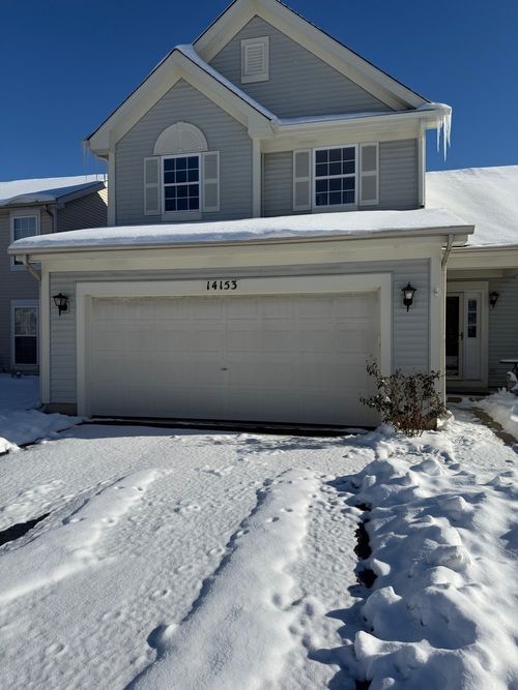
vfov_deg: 71.6
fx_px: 479
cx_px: 259
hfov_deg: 56.8
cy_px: 345
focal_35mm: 24
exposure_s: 1/11905
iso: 80
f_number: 1.78
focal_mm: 6.76
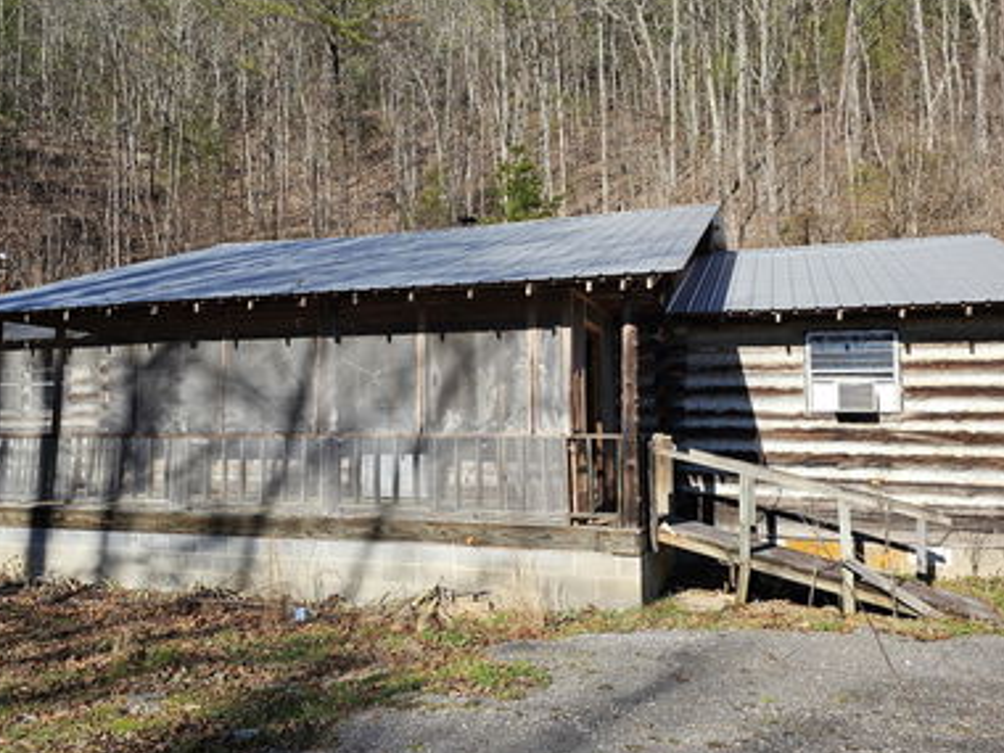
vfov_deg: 45.4
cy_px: 343
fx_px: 899
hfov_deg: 58.1
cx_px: 423
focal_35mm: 31
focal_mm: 6.3
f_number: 1.7
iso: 10
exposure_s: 1/501
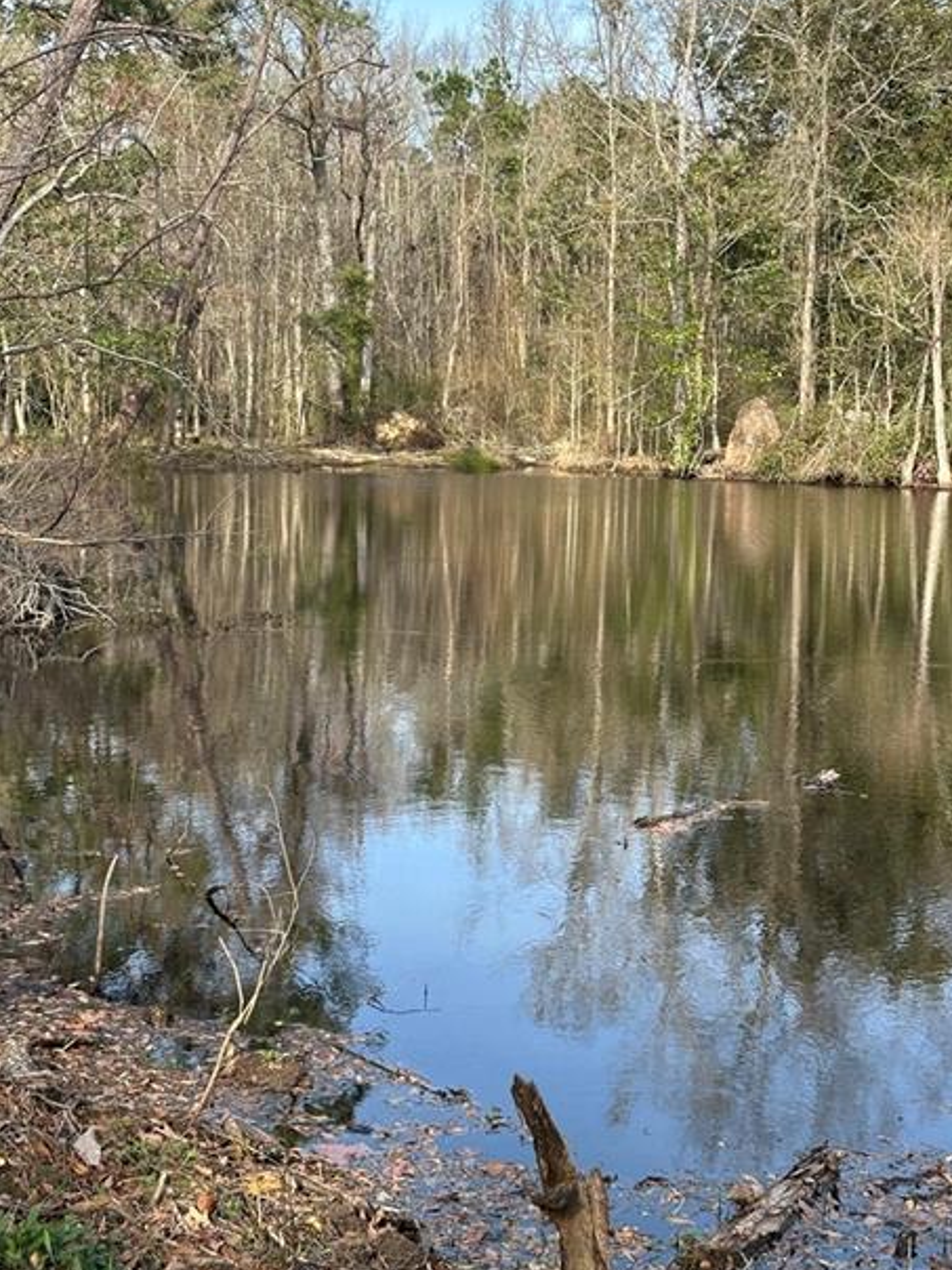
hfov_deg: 24.0
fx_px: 2237
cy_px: 547
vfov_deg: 31.6
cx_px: 433
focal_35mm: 61
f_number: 1.78
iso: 64
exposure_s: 1/1227
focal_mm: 6.86
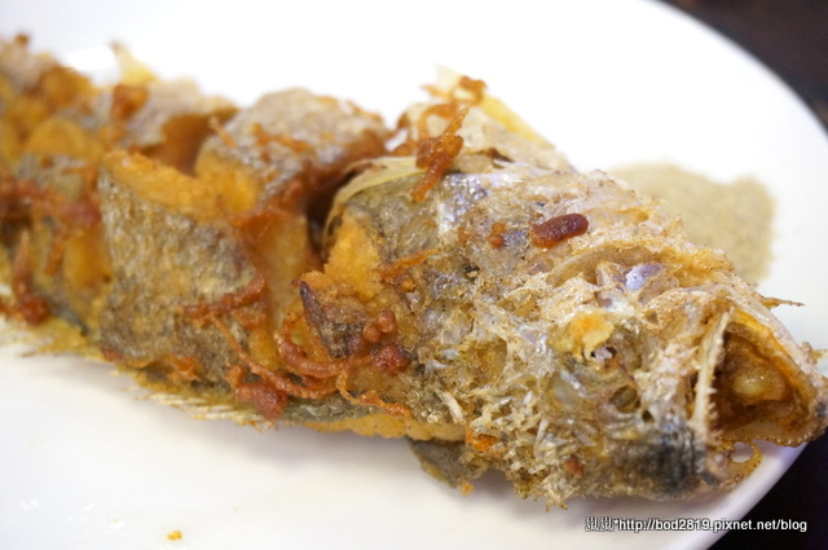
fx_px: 1275
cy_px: 275
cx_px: 414
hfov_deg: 36.0
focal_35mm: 56
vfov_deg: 24.3
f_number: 5.6
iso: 2500
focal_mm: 37
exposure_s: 1/60
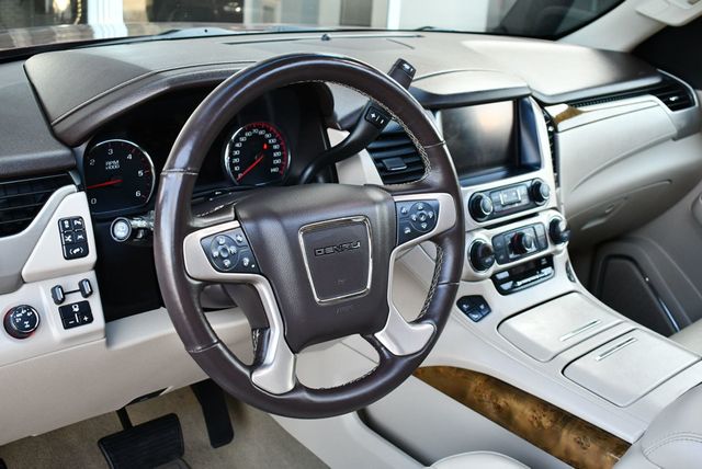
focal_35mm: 44
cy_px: 234
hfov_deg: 44.5
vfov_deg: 30.6
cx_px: 351
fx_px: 859
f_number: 3.8
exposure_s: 1/200
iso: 800
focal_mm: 22
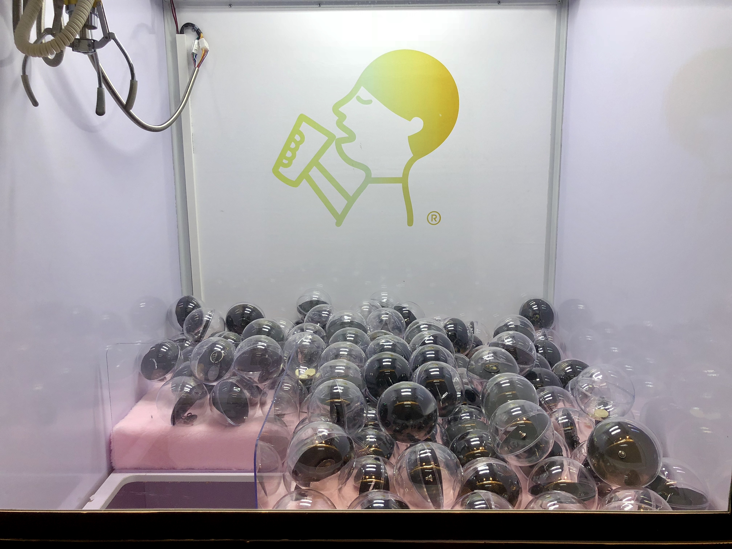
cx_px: 366
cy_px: 274
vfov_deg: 49.7
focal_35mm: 28
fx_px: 592
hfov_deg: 63.4
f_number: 1.8
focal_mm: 4
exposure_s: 1/122
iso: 32
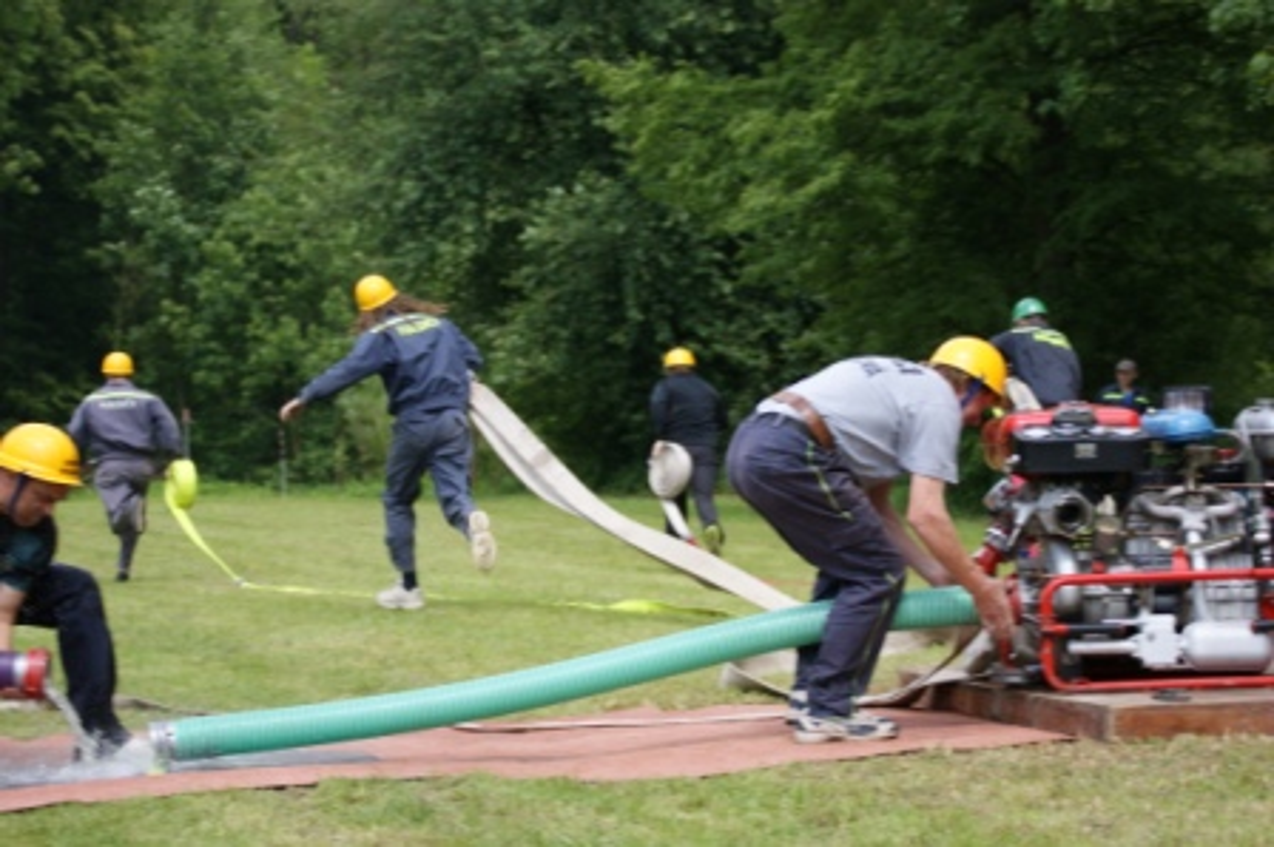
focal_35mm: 105
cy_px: 424
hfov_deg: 19.5
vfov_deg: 13.0
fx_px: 3713
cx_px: 637
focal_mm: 70
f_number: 5
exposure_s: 1/320
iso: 100
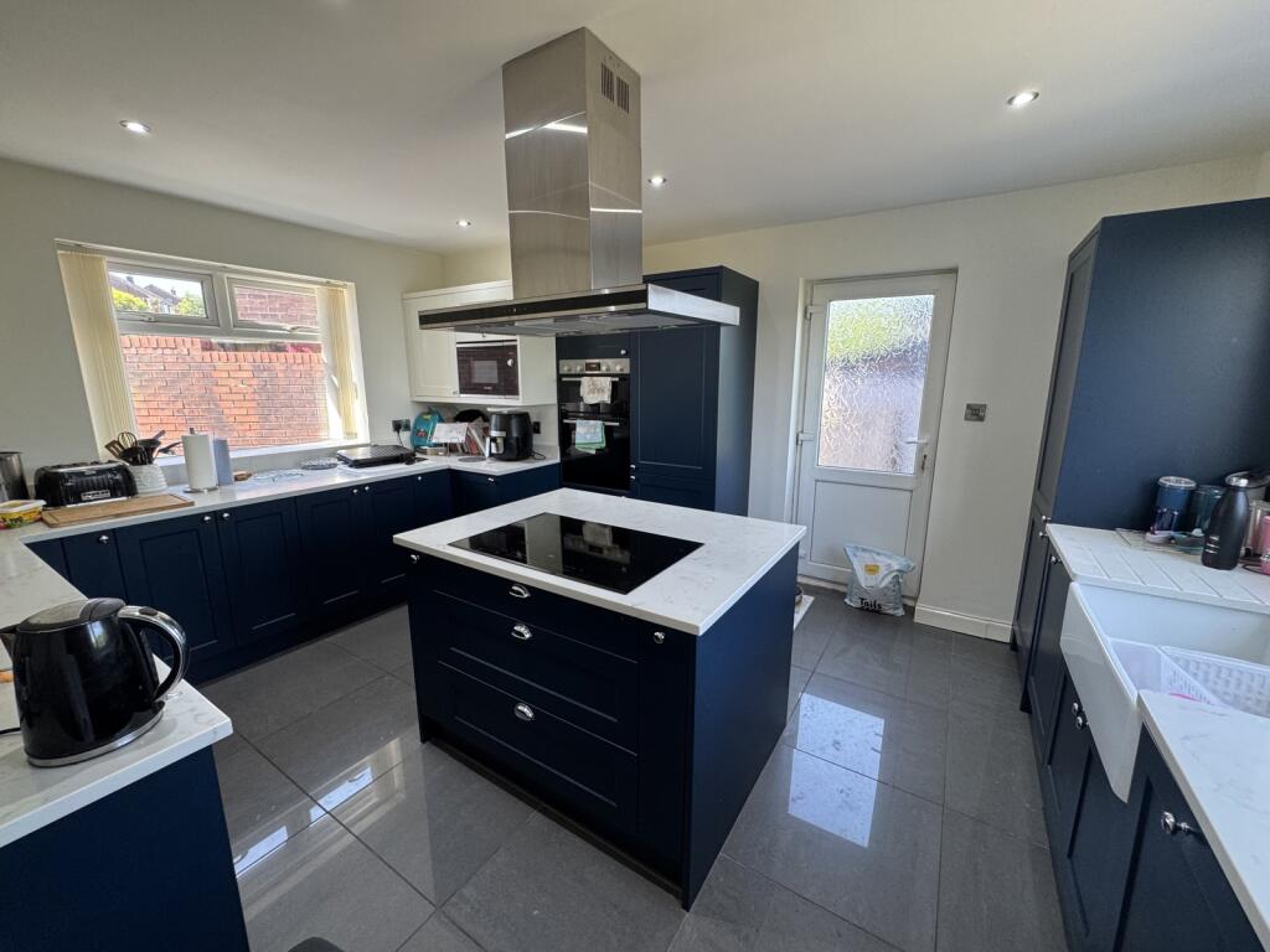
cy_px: 476
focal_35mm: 14
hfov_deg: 102.1
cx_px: 635
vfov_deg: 85.7
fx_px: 514
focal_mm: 2.22
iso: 100
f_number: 2.2
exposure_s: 1/100
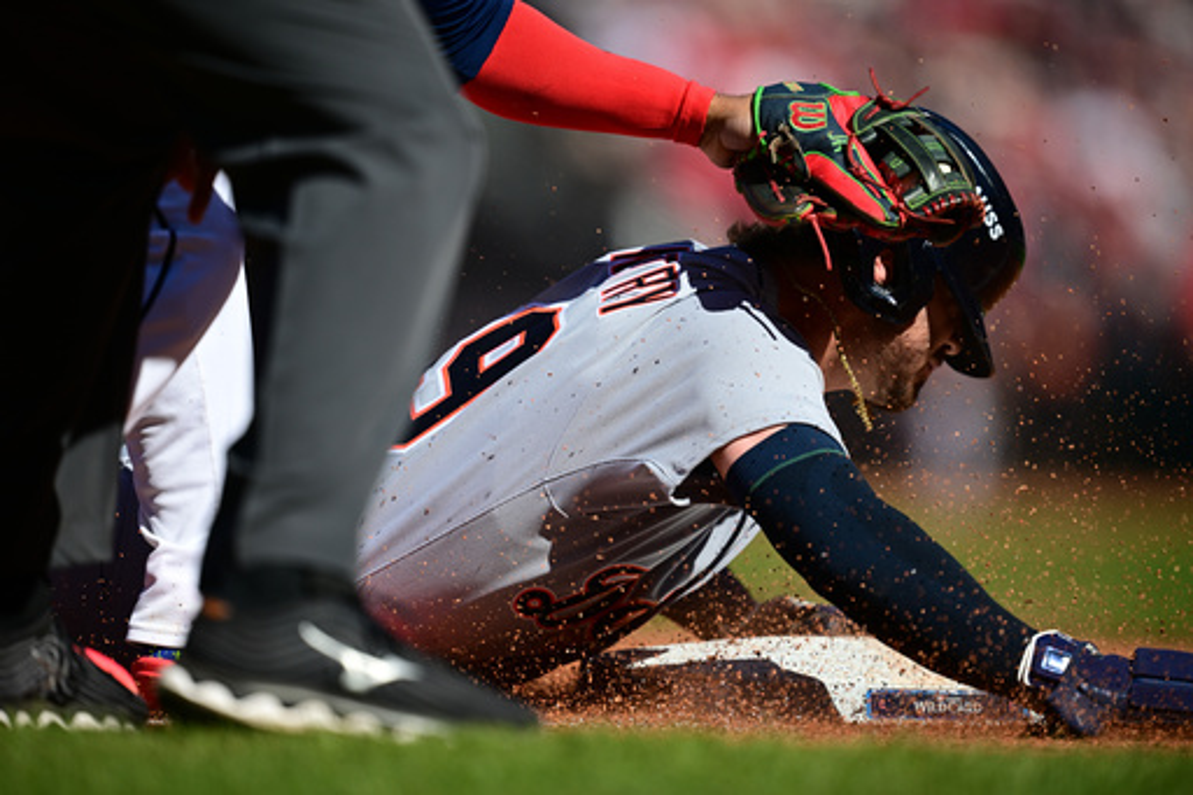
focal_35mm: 400
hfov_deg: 5.2
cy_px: 398
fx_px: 13251
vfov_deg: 3.4
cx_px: 596
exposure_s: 1/5000
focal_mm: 400
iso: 250
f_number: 3.2
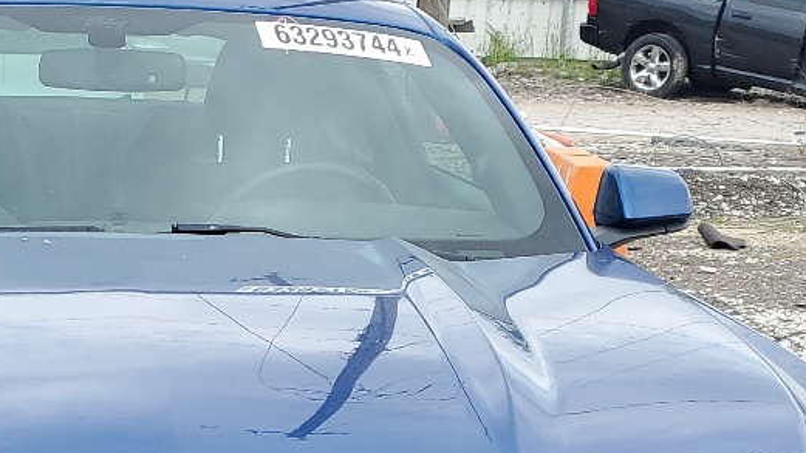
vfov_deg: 13.2
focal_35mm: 87
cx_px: 128
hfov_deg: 24.0
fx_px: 1859
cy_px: 673
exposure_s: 1/1667
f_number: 1.5
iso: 50
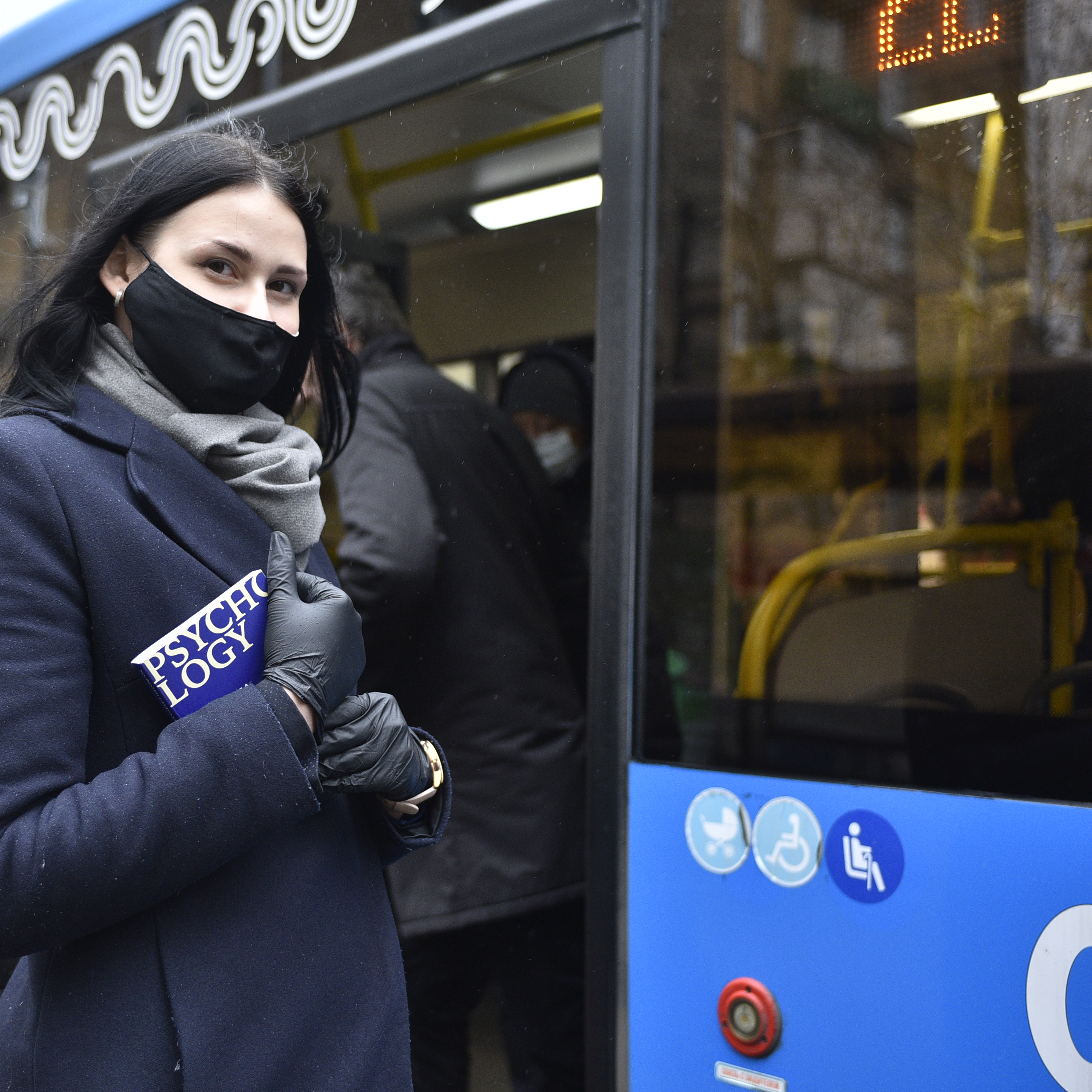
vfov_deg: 34.7
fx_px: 1749
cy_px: 547
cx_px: 444
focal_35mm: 49
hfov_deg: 34.6
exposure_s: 1/500
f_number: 3.3
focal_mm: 38
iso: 640
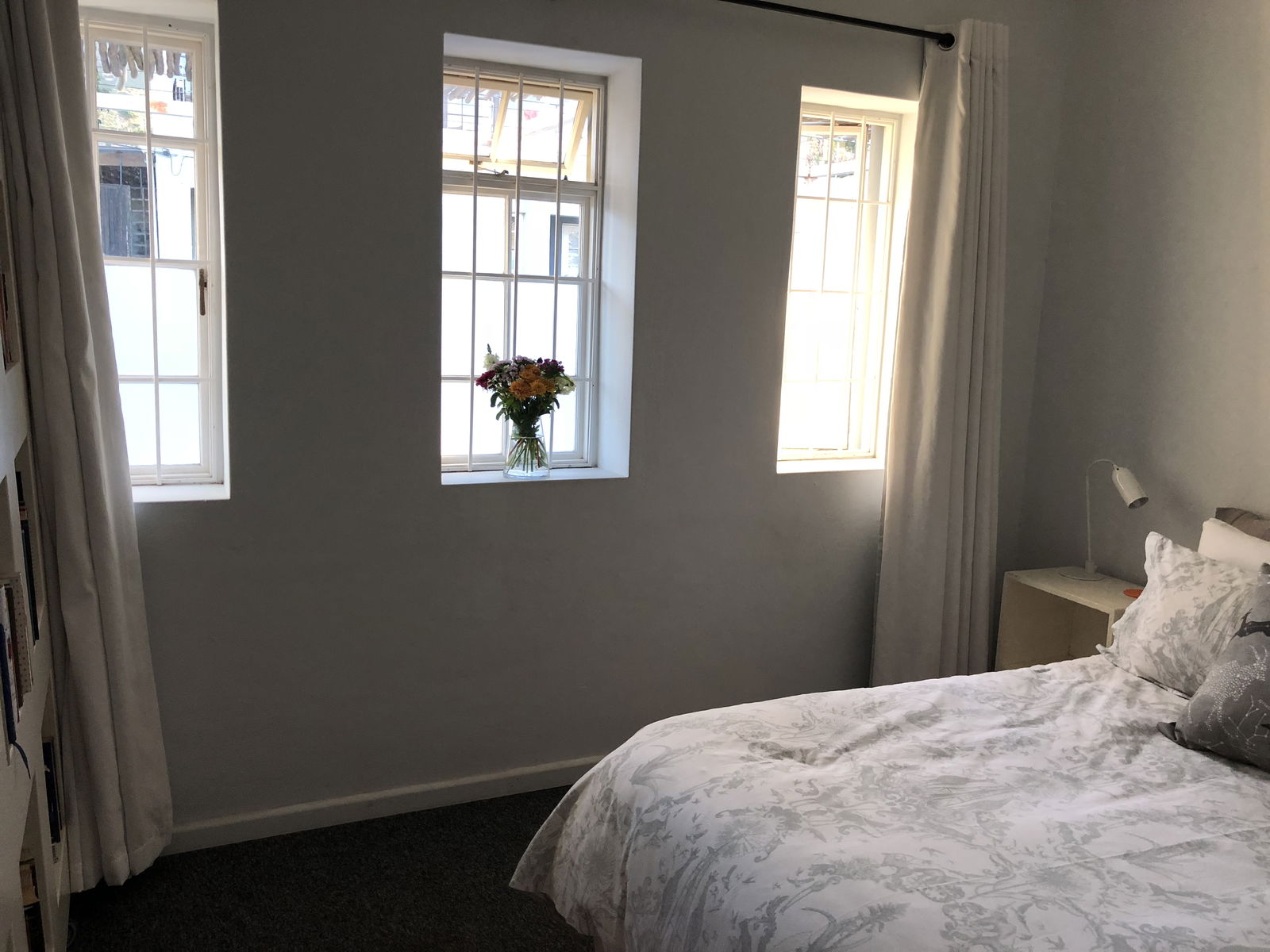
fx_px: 1027
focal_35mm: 28
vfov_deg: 49.7
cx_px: 635
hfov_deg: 63.4
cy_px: 476
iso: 32
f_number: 1.8
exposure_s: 1/25
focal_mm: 4
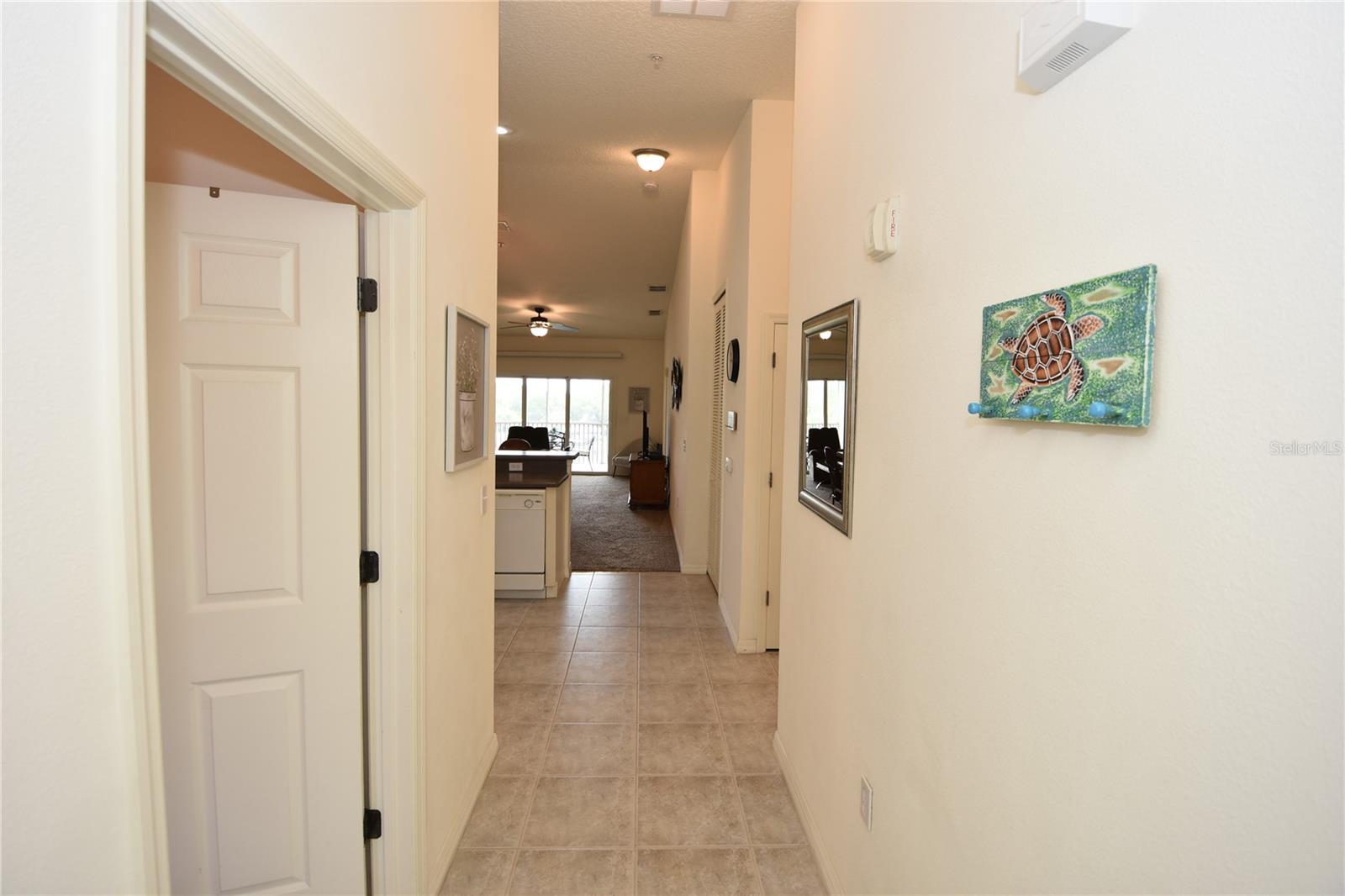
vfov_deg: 77.3
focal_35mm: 15
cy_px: 448
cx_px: 672
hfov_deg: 100.4
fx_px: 560
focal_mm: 10
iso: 320
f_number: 4
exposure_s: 1/60
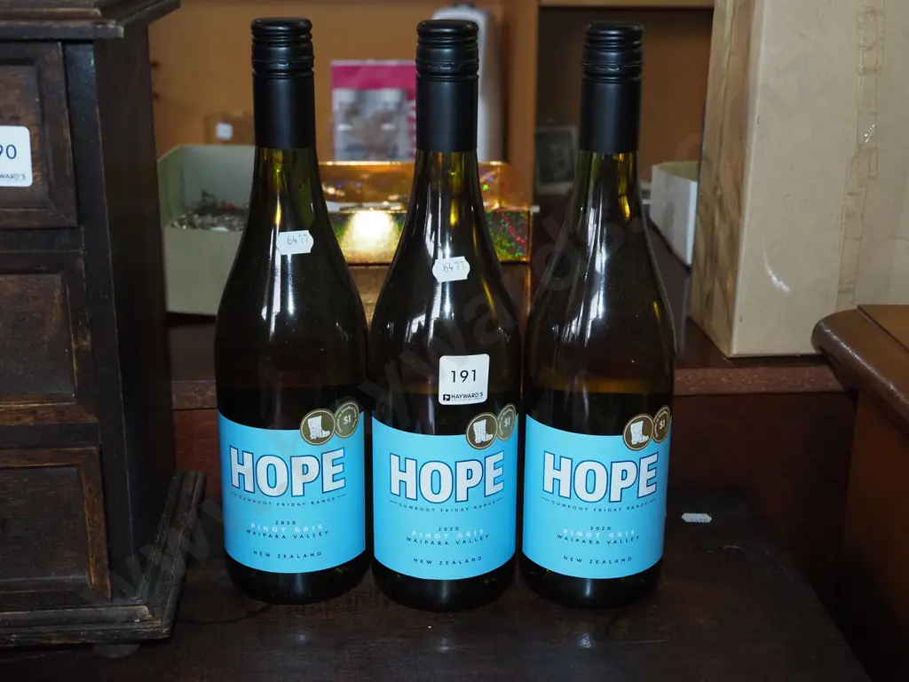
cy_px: 341
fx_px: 1208
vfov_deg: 31.5
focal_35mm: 46
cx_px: 454
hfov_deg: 41.2
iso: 2500
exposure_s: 1/160
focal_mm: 23
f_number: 5
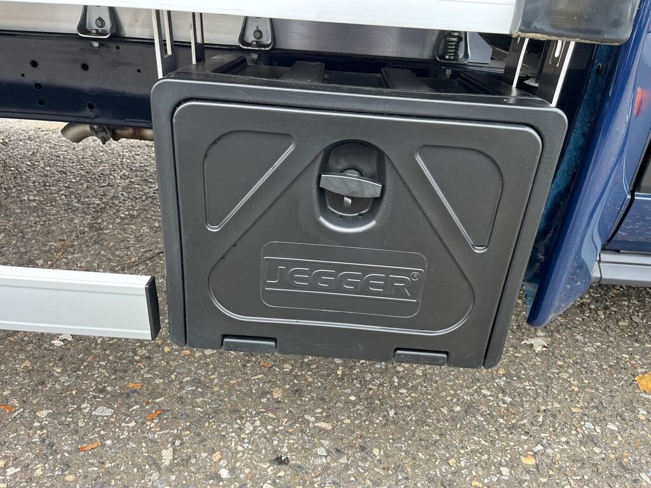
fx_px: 489
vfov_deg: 53.1
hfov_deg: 67.3
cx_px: 326
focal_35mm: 26
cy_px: 244
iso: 125
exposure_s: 1/121
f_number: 1.6
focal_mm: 5.1
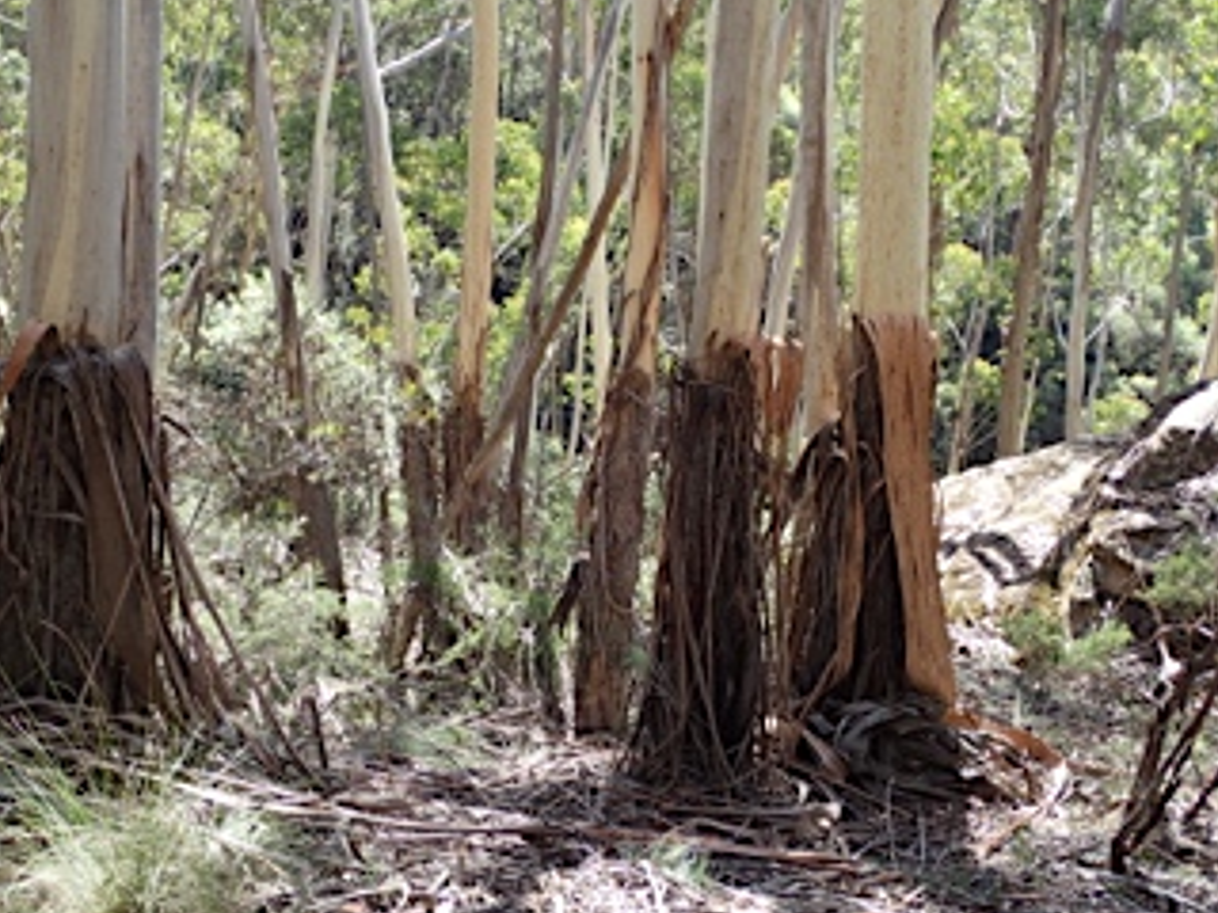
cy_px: 479
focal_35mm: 48
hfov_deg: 39.6
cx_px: 544
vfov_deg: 30.3
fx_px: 1689
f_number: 4
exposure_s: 1/100
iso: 100
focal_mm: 7.34
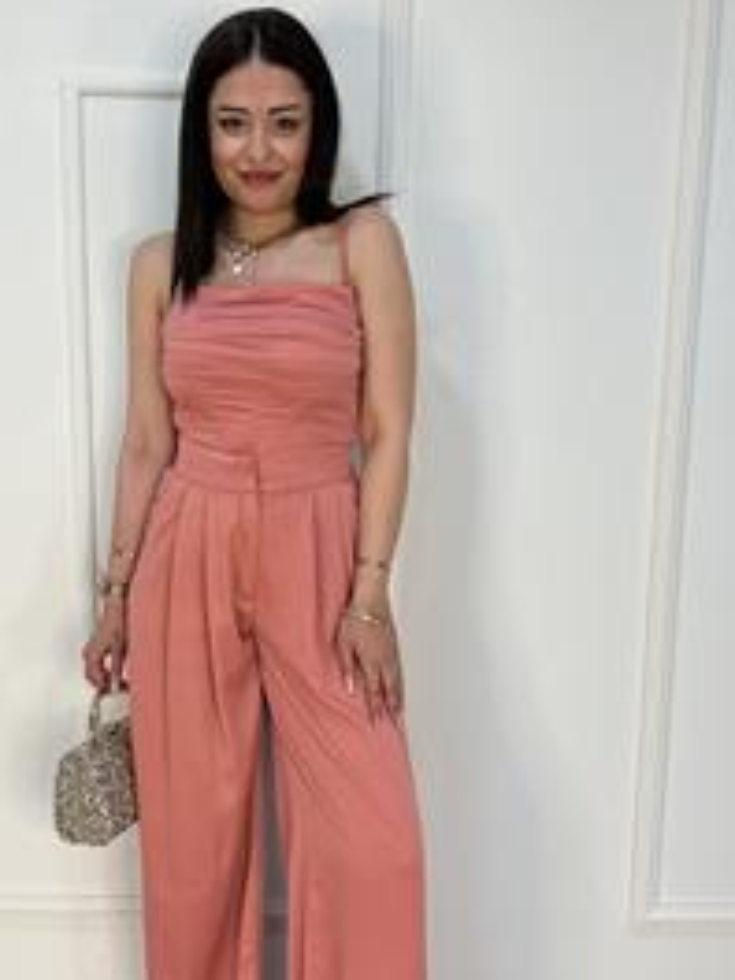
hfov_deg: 36.7
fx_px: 1104
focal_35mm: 39
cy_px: 548
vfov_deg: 47.8
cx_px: 293
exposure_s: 1/121
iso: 64
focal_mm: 6.86
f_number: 1.78
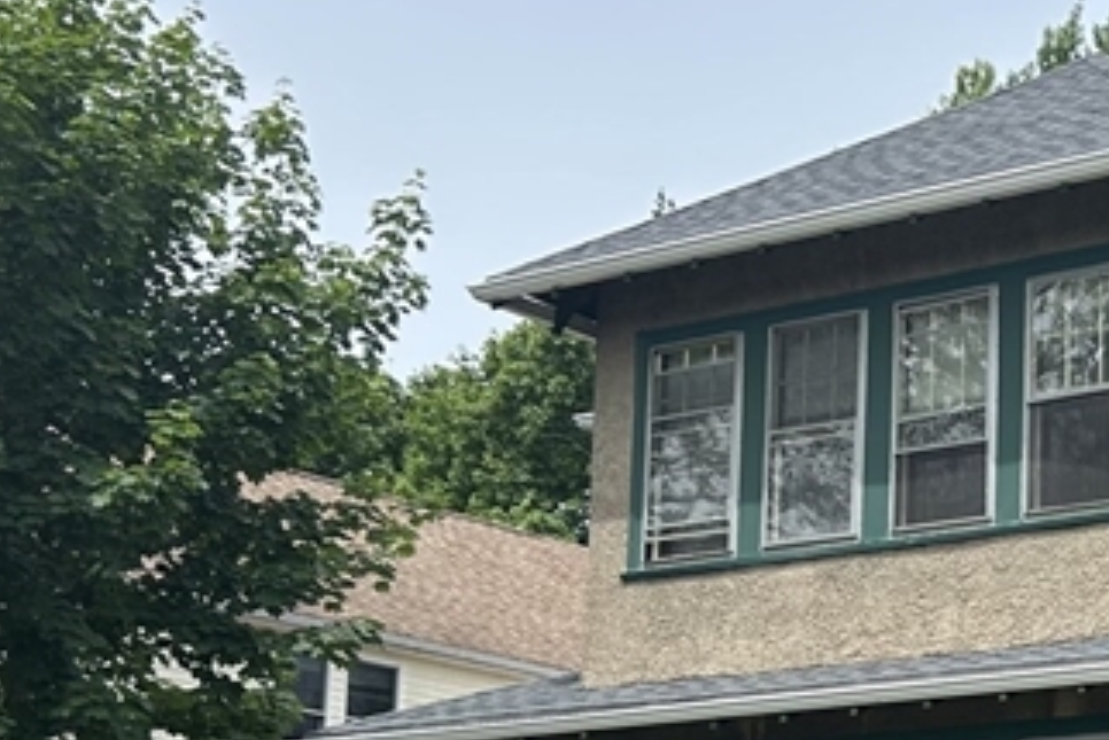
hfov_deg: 22.3
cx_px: 1216
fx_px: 2650
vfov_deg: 15.6
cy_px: 750
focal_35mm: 86
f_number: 1.5
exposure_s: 1/2632
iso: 50
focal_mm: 5.7
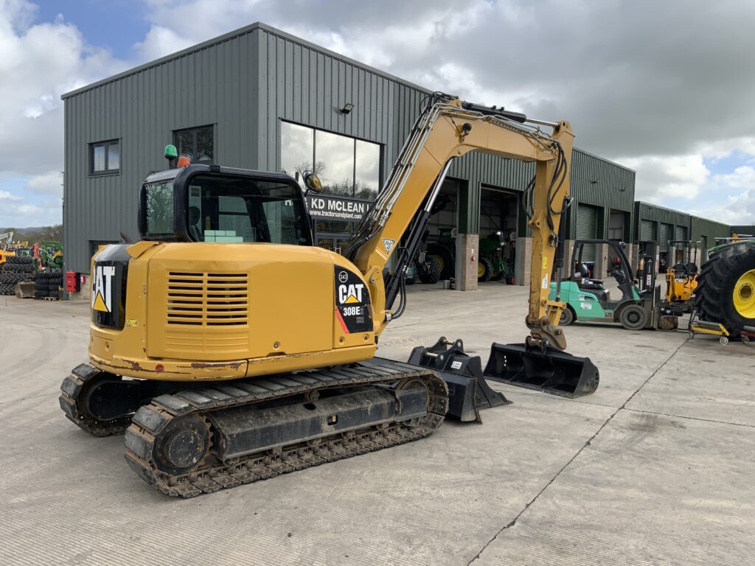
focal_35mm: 29
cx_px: 378
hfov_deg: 61.7
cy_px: 283
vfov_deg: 48.2
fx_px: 633
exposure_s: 1/1168
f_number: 1.8
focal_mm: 3
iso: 16
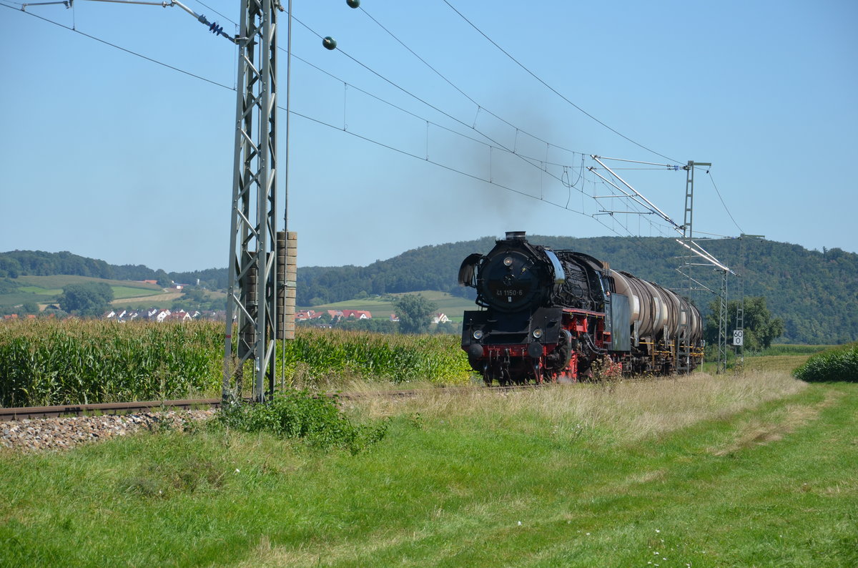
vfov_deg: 9.3
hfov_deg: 14.0
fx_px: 3495
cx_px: 429
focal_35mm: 147
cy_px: 284
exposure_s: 1/1000
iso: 320
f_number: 8
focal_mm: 98
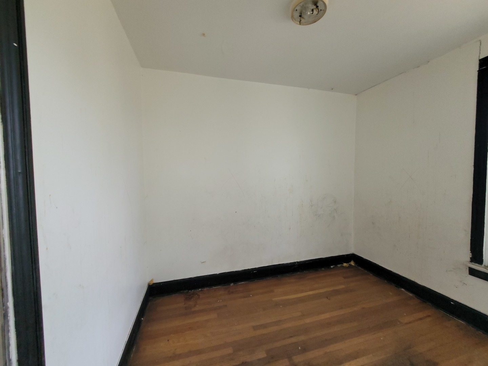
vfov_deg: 89.9
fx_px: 183
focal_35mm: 13
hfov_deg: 106.2
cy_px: 183
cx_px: 244
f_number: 2.2
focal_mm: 2.2
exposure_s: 1/60
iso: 200
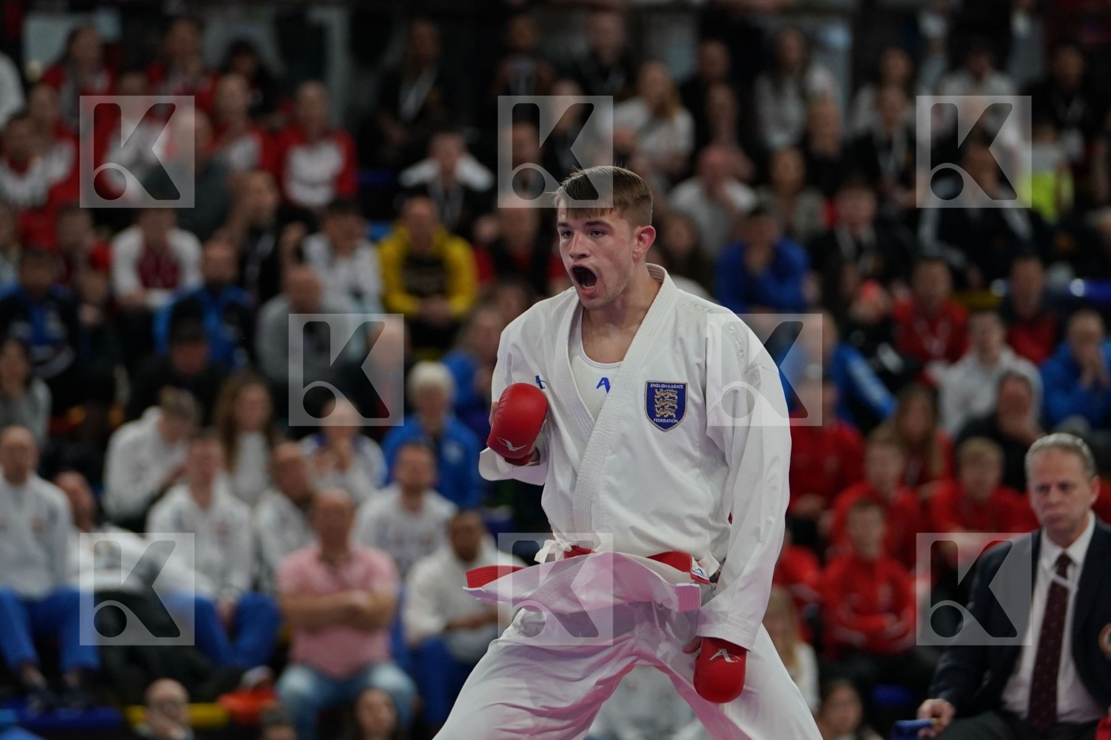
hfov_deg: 9.1
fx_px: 6943
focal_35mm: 225
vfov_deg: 6.1
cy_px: 370
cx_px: 556
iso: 1250
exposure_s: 1/1000
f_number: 2.8
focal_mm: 150
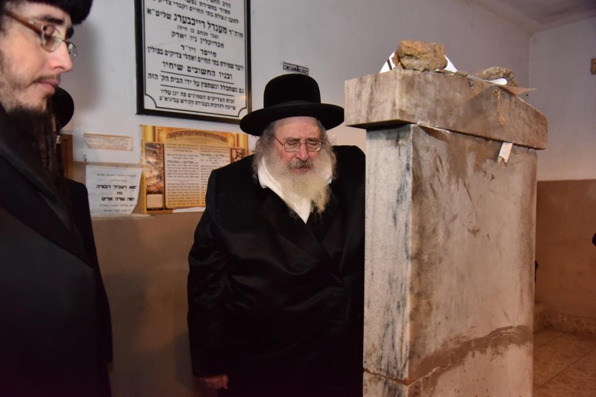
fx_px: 497
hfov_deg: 61.9
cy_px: 198
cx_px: 298
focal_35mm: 30
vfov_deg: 43.6
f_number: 4
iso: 2500
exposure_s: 1/160
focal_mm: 30
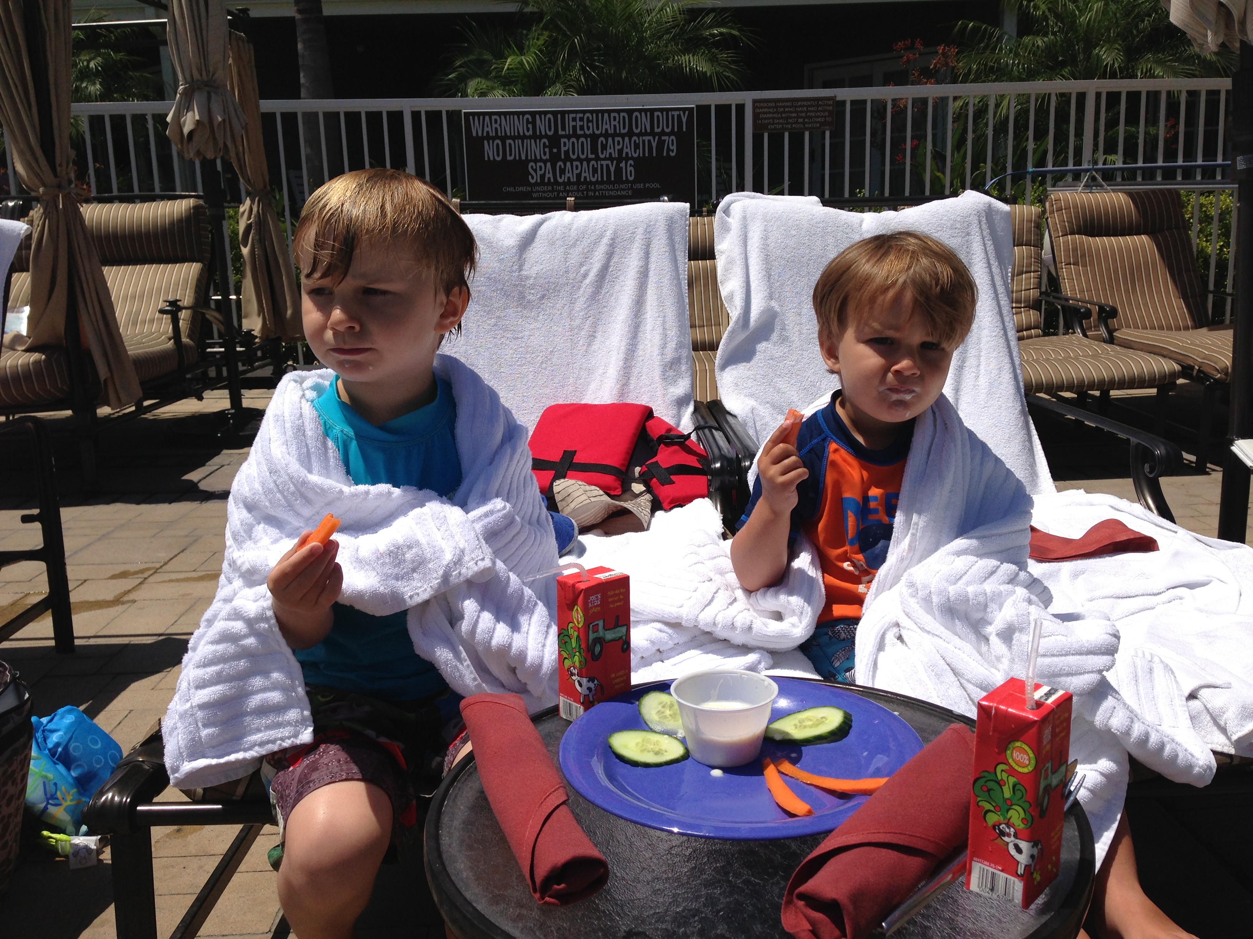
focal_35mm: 33
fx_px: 1195
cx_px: 626
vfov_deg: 42.9
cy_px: 470
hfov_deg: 55.4
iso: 50
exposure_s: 1/3623
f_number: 2.4
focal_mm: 4.13
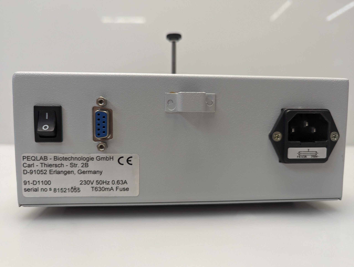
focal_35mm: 24
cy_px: 134
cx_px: 177
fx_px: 246
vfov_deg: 56.9
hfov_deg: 71.5
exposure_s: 1/100
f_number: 1.85
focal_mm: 6.81
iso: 145
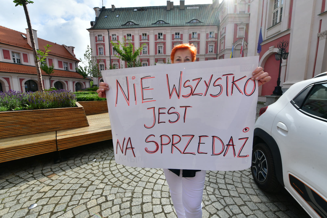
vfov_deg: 81.2
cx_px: 164
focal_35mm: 14
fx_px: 127
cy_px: 109
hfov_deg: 104.3
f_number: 11
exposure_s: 1/125
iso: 100
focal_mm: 14
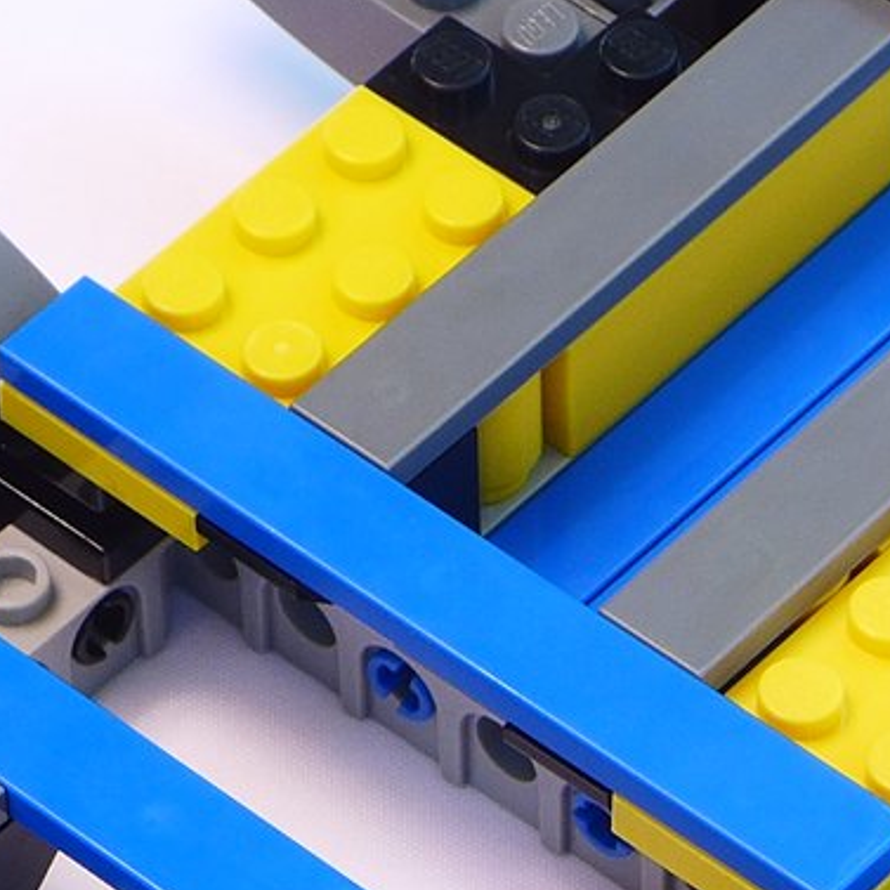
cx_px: 500
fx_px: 8668
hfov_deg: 5.9
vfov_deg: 5.9
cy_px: 911
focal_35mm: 298
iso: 80
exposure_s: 1/40
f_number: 4.5
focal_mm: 13.7
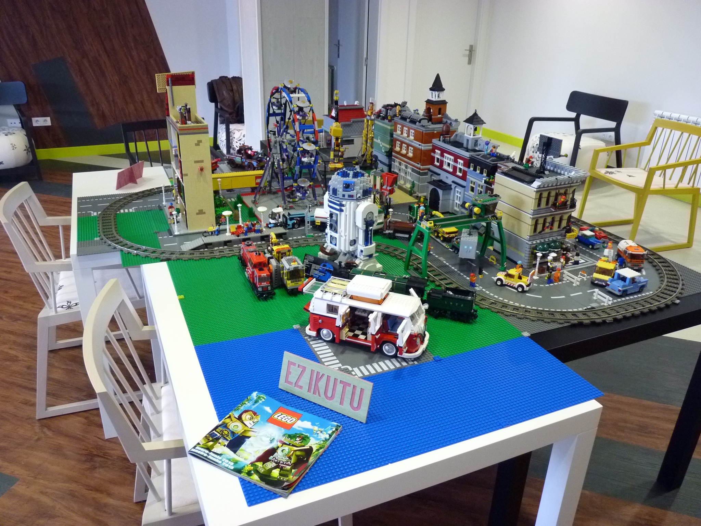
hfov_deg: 65.3
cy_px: 263
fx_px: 547
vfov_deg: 51.4
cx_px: 350
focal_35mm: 27
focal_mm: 4.8
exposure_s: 1/60
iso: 500
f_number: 2.8
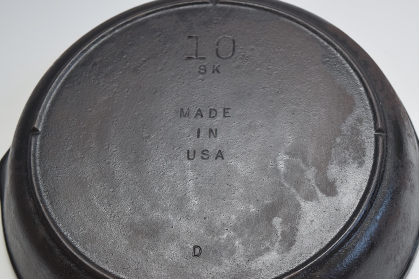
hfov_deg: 26.0
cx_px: 210
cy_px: 140
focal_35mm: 78
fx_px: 908
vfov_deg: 17.5
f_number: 5.6
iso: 800
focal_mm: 52
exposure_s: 1/100
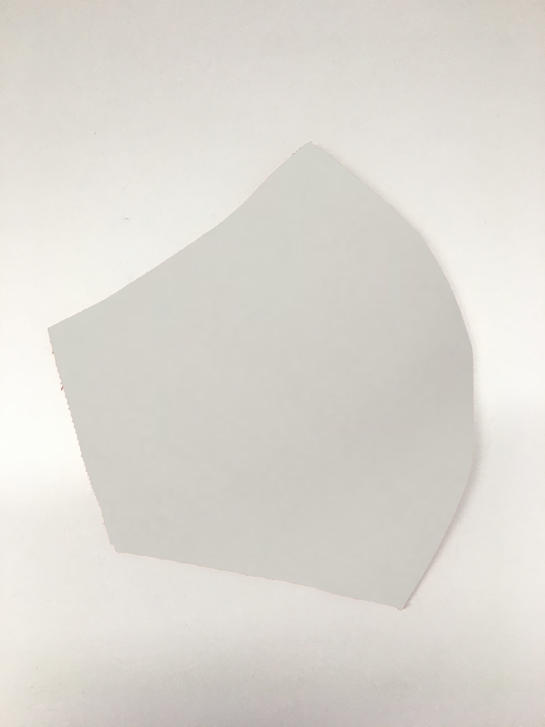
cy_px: 364
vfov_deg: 61.7
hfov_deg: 48.2
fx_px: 609
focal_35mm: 29
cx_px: 272
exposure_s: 1/33
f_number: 2.2
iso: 50
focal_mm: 4.15
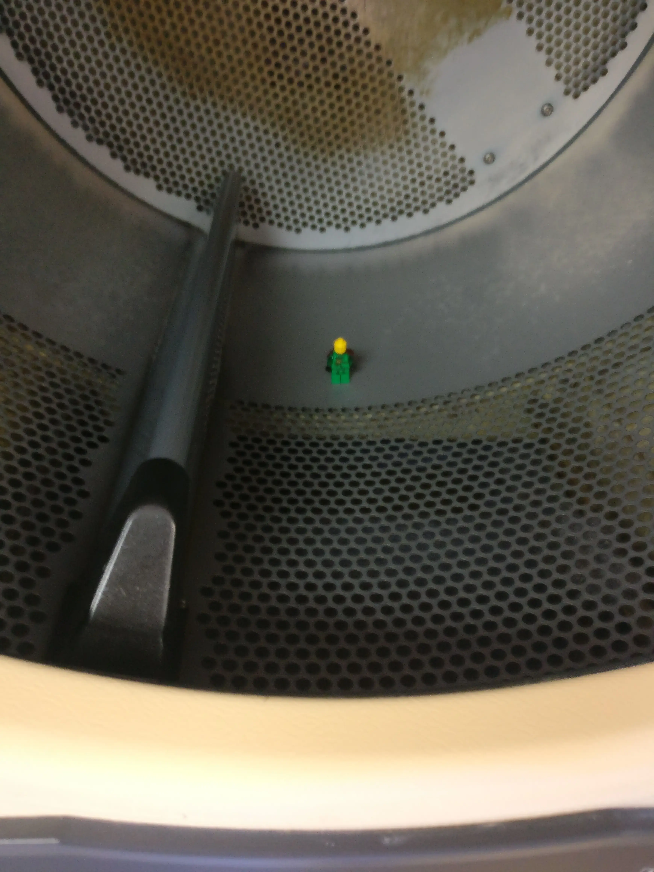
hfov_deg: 49.7
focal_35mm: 28
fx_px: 705
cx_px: 327
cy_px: 436
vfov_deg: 63.4
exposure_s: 1/17
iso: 1600
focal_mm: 4.26
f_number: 2
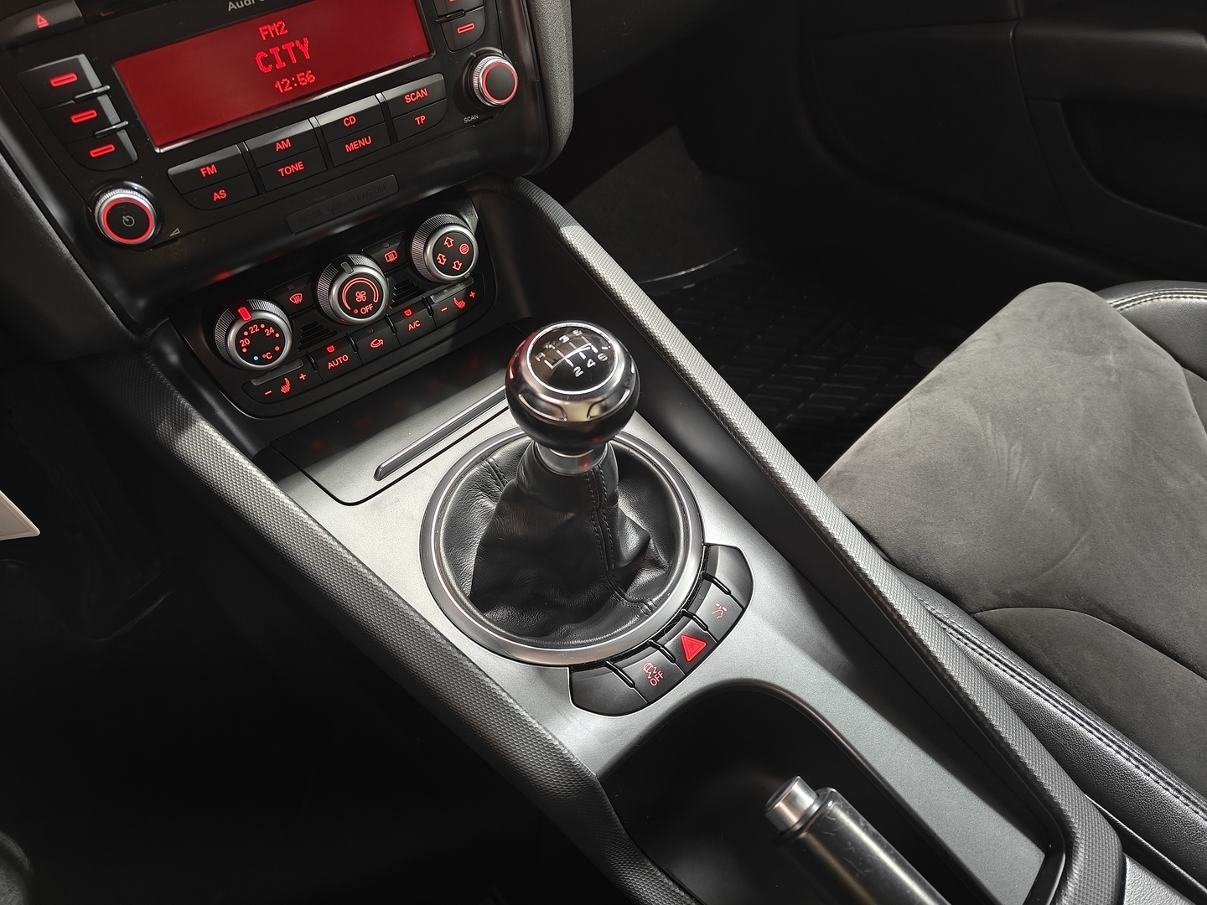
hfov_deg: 71.6
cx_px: 604
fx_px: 837
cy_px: 452
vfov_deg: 56.8
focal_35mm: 24
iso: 1600
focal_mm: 5.59
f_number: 1.8
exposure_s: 1/20
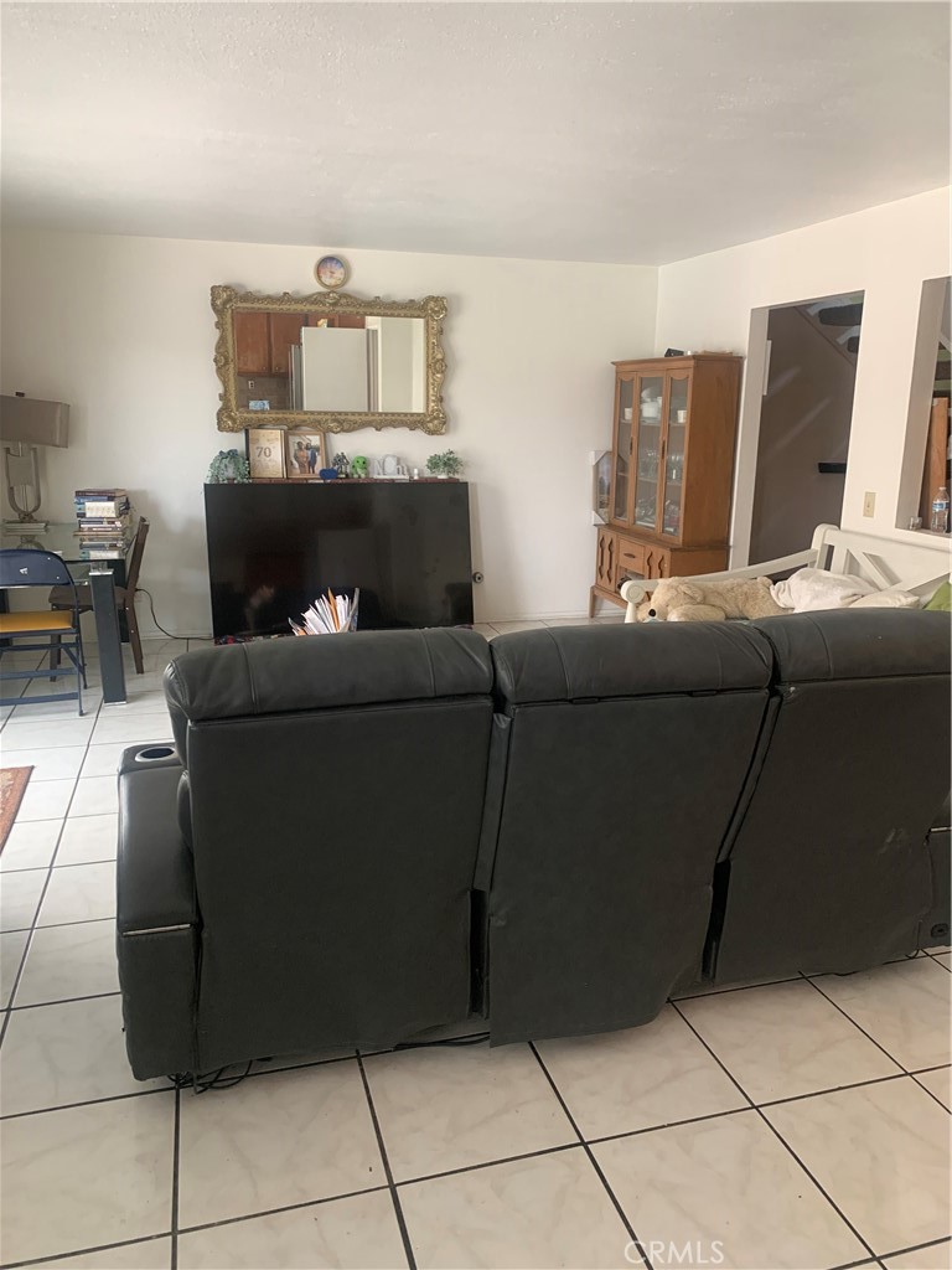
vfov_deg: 67.3
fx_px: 953
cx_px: 476
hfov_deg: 53.1
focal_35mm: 26
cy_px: 635
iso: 160
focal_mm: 4.25
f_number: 1.8
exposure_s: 1/60
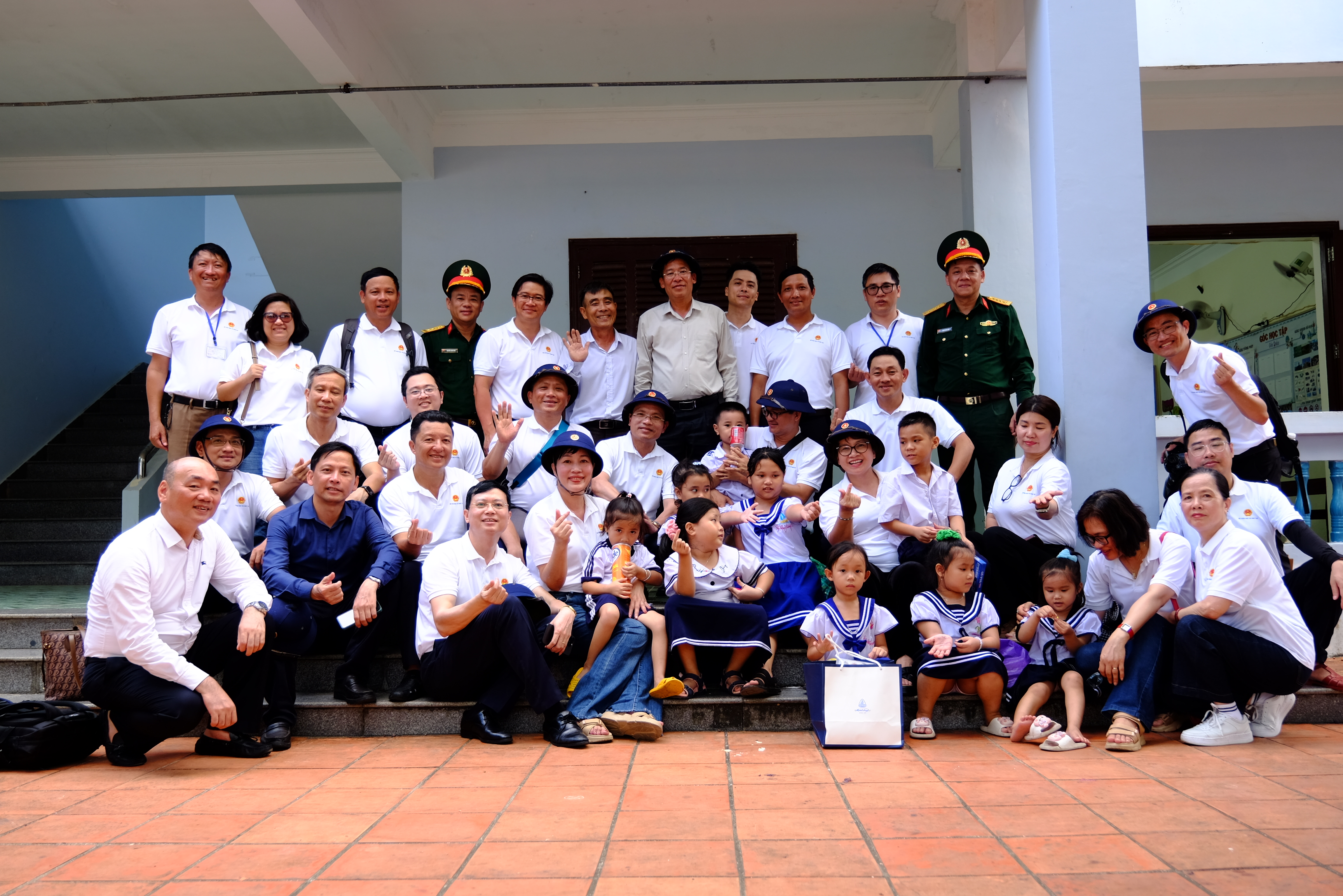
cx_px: 672
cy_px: 448
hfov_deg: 61.9
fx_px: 1119
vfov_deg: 43.6
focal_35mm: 30
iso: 200
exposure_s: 1/125
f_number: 2.8
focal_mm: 20
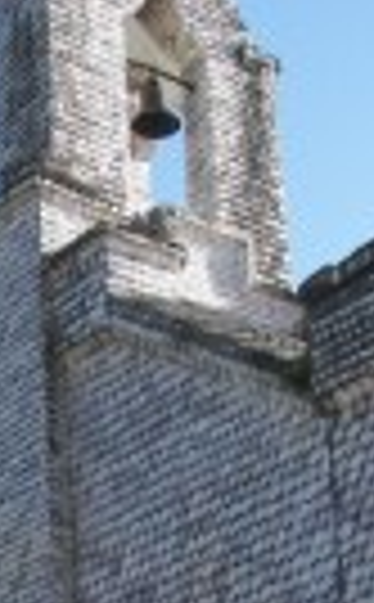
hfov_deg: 10.1
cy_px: 634
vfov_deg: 16.0
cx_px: 59
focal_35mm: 128
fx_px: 2101
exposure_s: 1/500
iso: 50
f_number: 2.8
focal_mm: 6
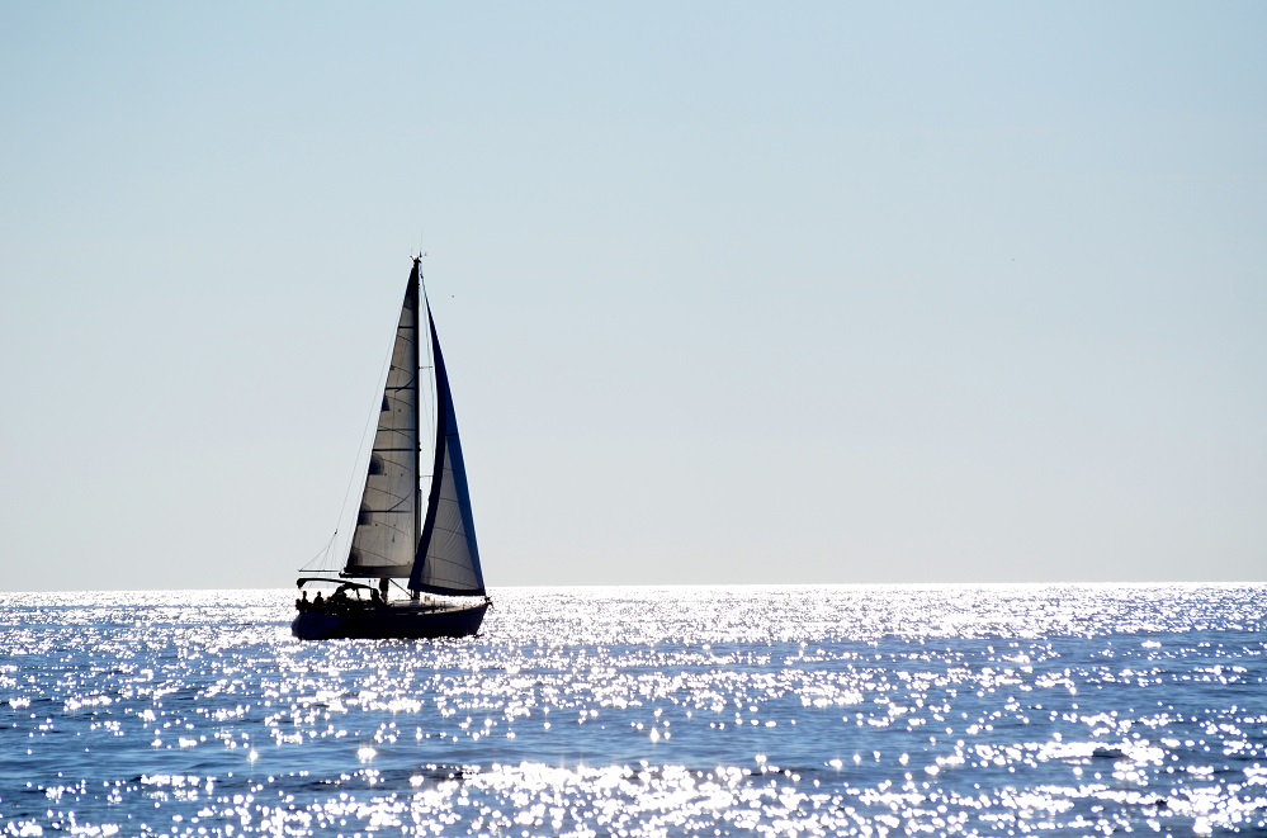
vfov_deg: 4.9
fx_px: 9743
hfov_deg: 7.4
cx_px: 634
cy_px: 419
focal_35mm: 278
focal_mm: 185
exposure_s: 1/6400
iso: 400
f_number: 5
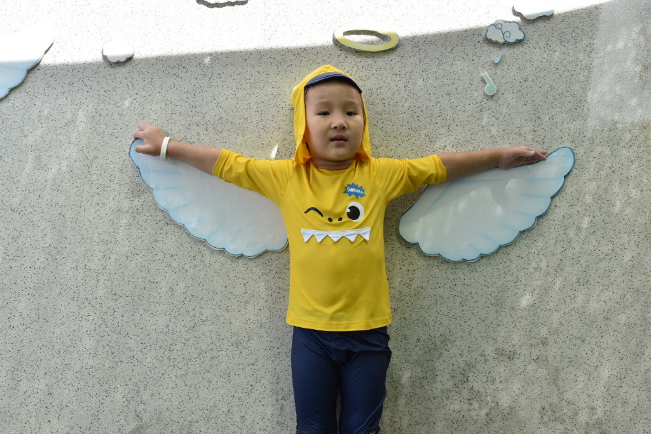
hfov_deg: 49.5
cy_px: 217
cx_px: 326
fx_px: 705
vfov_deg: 34.2
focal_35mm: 39
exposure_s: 1/250
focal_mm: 26
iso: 250
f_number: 8
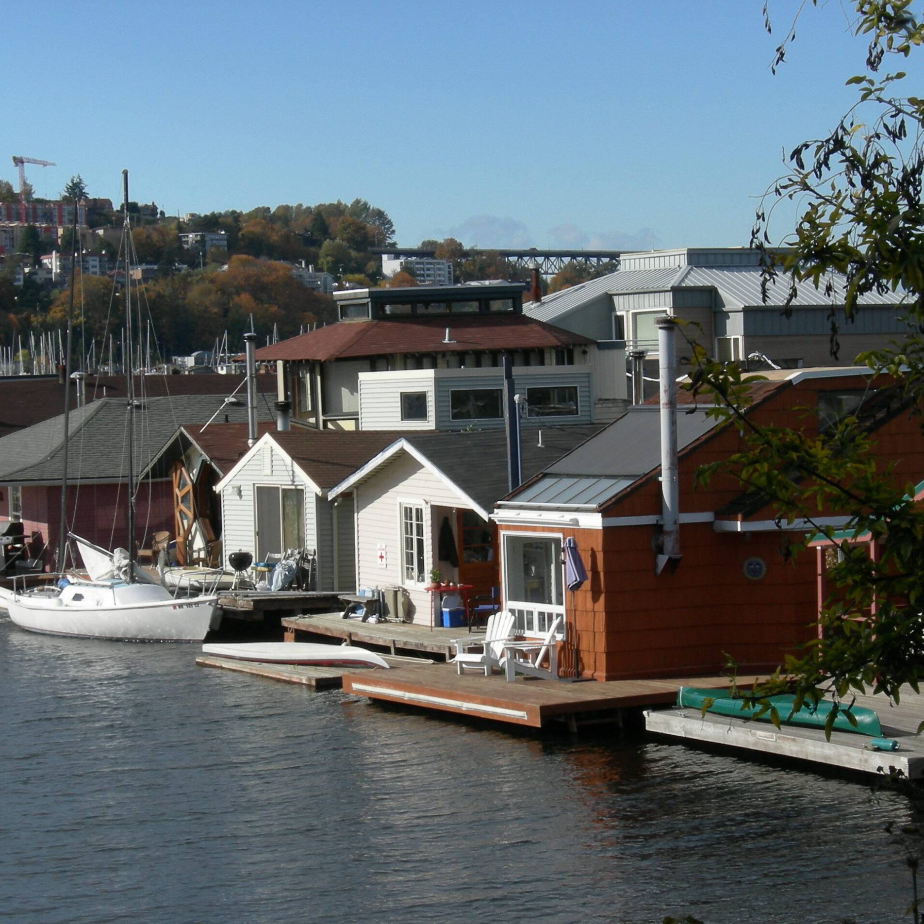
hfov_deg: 17.2
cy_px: 461
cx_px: 465
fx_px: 3050
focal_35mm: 101
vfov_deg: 17.2
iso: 64
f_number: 7.3
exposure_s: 1/293
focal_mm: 17.7
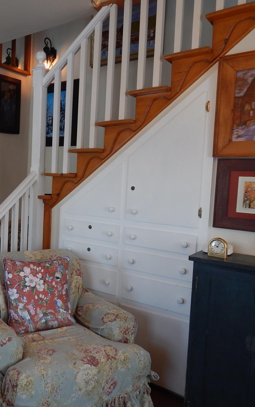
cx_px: 22
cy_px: 202
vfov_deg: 58.2
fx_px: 367
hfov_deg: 35.8
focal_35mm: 33
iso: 125
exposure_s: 1/60
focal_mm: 4
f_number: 3
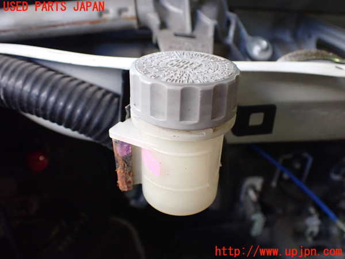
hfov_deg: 60.0
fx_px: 299
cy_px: 130
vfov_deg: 46.8
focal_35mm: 30
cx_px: 172
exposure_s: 1/125
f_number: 2.3
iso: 800
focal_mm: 5.4
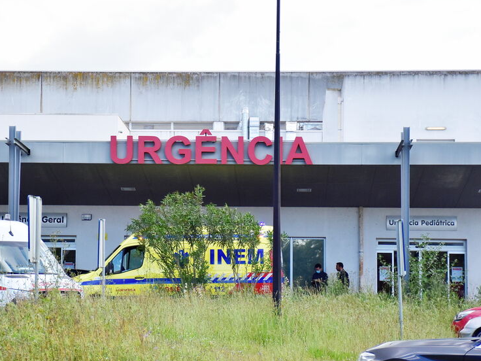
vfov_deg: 12.4
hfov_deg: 16.5
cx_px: 167
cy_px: 204
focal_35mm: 119
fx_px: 1654
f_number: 5.6
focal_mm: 62
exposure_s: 1/2000
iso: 800
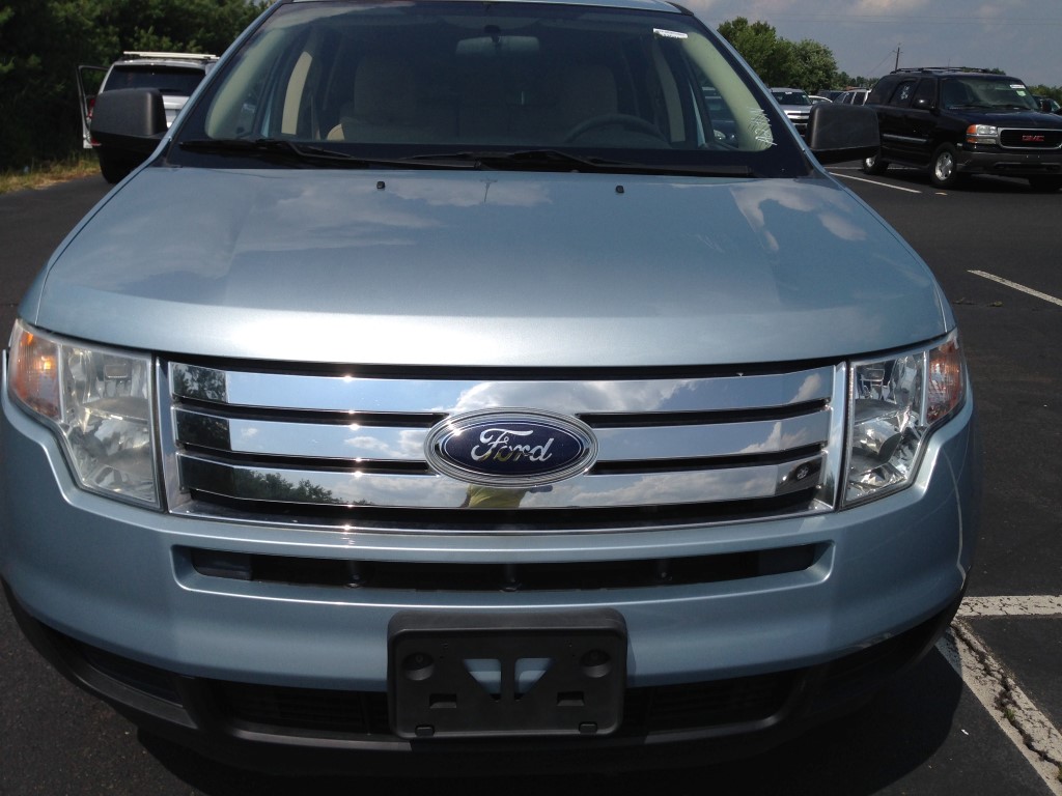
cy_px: 398
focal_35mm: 33
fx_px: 1012
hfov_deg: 55.4
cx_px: 531
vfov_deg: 42.9
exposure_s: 1/3390
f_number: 2.4
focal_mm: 4.12
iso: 50
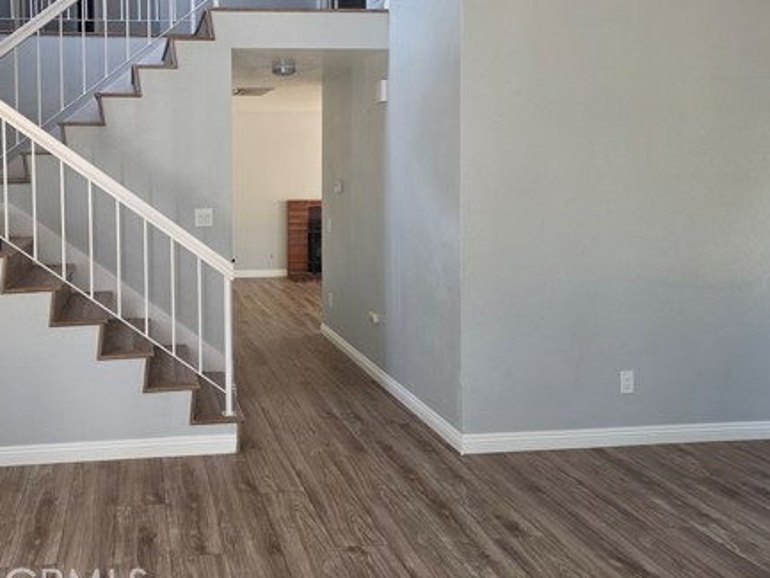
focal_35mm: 34
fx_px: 757
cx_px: 217
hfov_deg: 52.2
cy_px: 183
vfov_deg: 41.2
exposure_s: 1/120
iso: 125
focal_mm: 6.5
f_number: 1.4
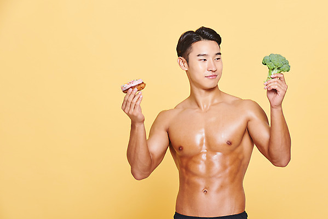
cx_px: 164
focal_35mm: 155
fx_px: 1413
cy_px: 110
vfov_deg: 8.9
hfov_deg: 13.2
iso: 100
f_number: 11
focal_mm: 155
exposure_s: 1/125
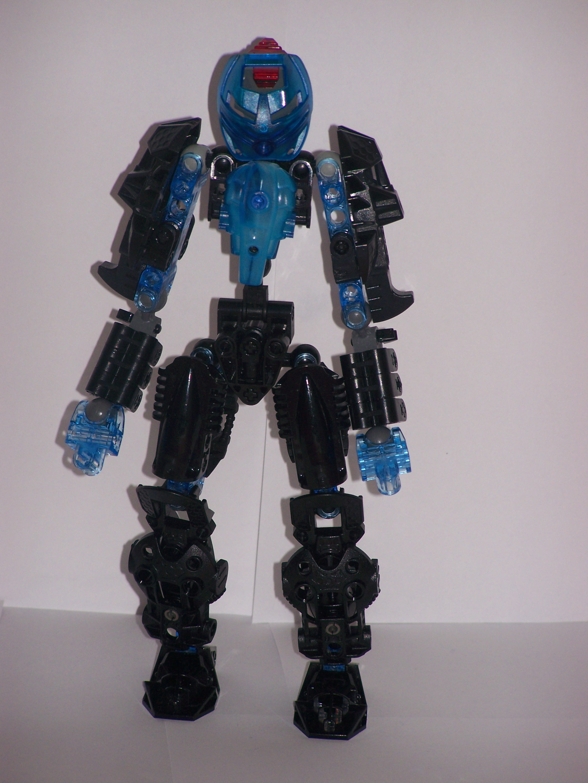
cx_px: 294
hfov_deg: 6.3
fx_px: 5384
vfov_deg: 8.3
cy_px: 392
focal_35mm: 238
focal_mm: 39.5
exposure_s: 1/200
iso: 80
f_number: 3.3
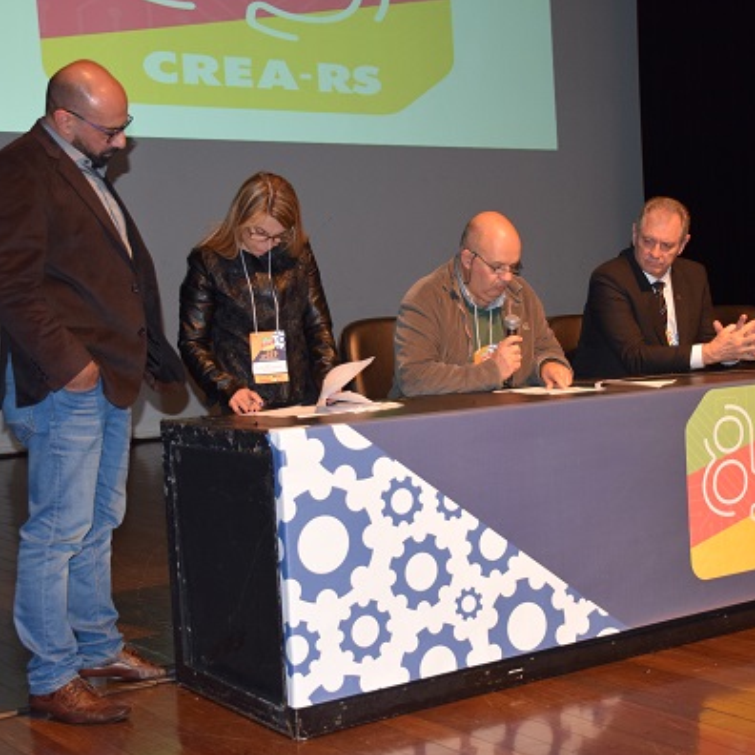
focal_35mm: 58
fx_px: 1431
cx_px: 450
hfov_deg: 29.5
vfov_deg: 29.6
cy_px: 379
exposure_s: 1/60
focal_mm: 30
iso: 1400
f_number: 4
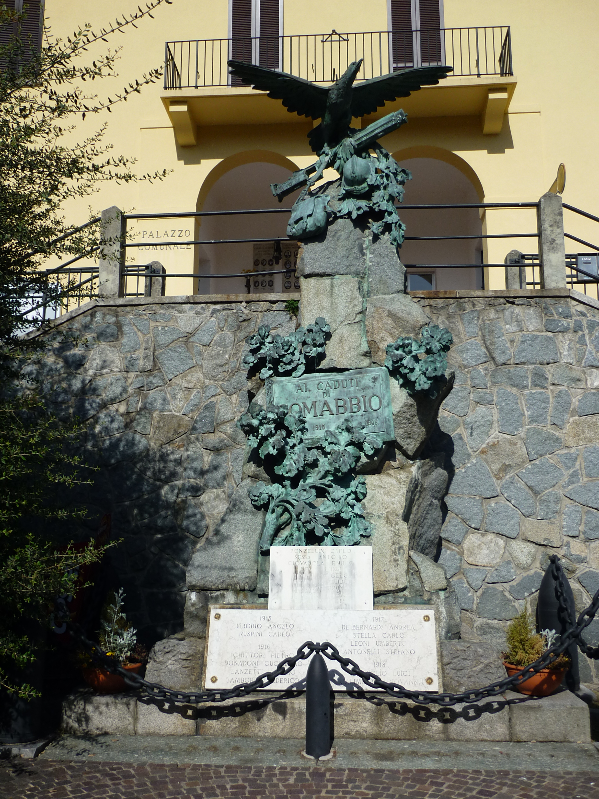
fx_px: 761
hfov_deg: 42.9
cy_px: 400
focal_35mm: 33
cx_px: 300
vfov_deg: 55.4
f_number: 8
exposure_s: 1/250
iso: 80
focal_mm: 5.5
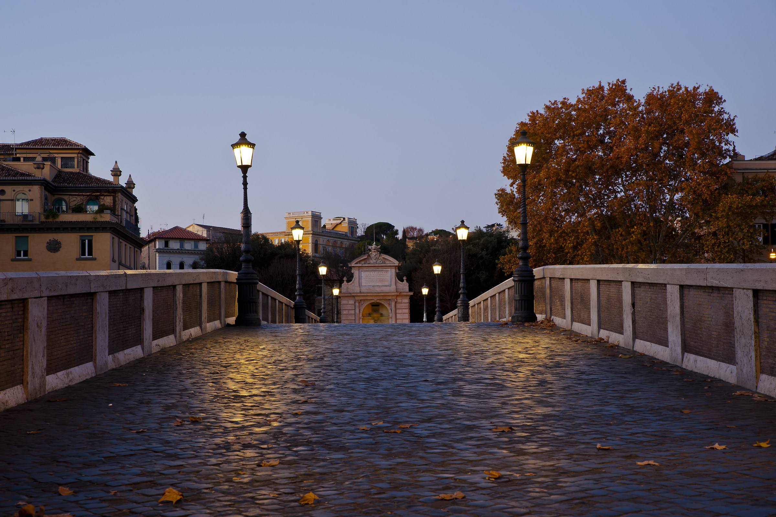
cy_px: 258
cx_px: 388
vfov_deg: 21.9
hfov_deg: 32.4
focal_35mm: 62
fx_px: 1336
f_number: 13
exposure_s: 1.3
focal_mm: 62
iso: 200
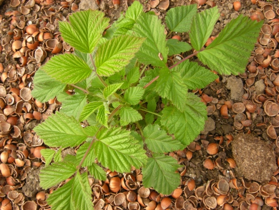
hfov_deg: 42.1
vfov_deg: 32.2
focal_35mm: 45
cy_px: 105
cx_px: 140
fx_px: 363
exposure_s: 1/104
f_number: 3.5
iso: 64
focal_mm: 7.5
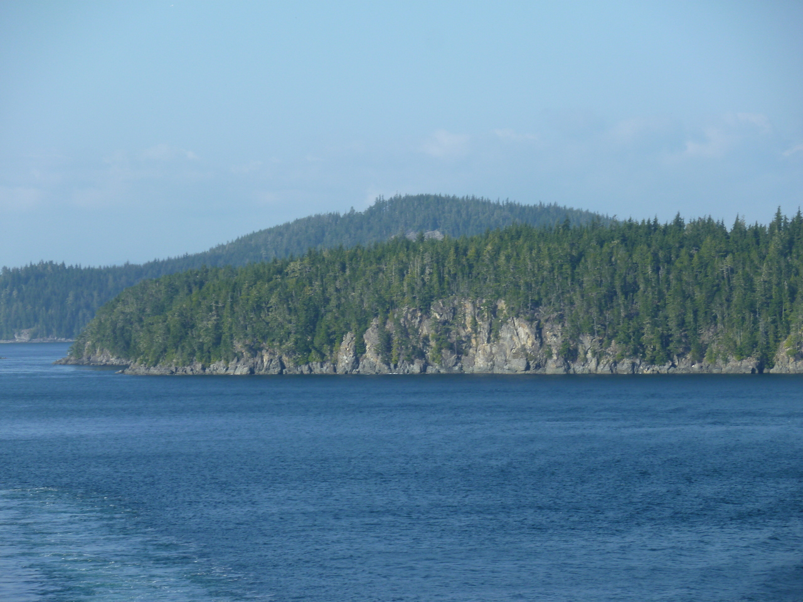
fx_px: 3016
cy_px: 301
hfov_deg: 15.2
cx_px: 402
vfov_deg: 11.4
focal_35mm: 130
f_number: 5.5
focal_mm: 23.3
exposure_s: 1/250
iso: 80
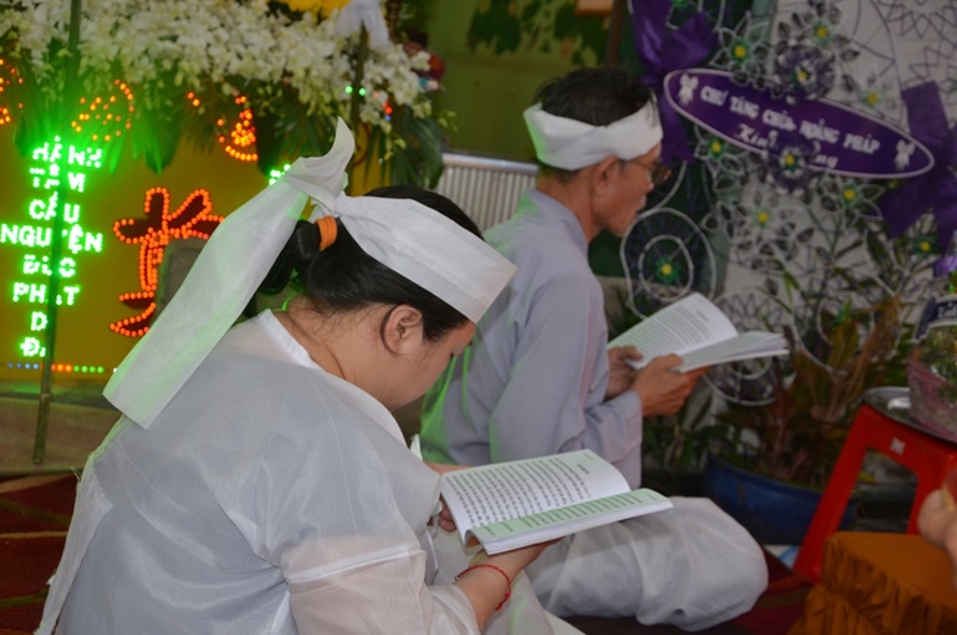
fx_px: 1393
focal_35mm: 52
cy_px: 318
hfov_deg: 37.9
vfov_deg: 25.7
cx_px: 478
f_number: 4.5
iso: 640
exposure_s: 1/125
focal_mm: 35
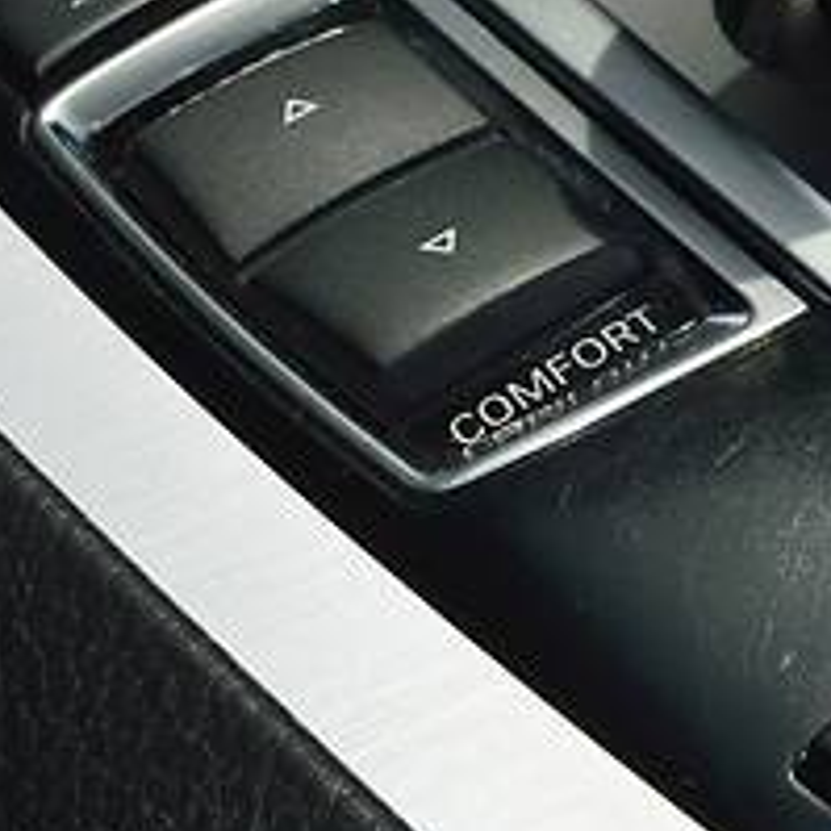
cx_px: 1111
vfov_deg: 14.2
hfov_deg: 13.6
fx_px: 3341
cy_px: 326
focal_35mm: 123
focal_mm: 24
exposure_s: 1/200
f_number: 11
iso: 100
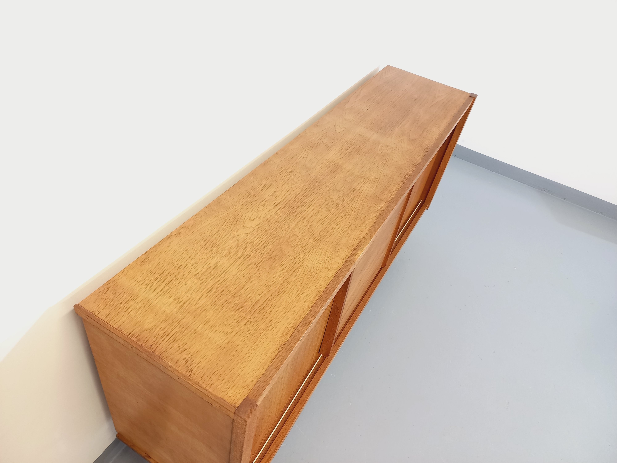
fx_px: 446
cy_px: 232
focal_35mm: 25
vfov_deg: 54.9
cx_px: 308
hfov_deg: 69.4
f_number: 1.8
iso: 320
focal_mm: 4.65
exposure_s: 1/49
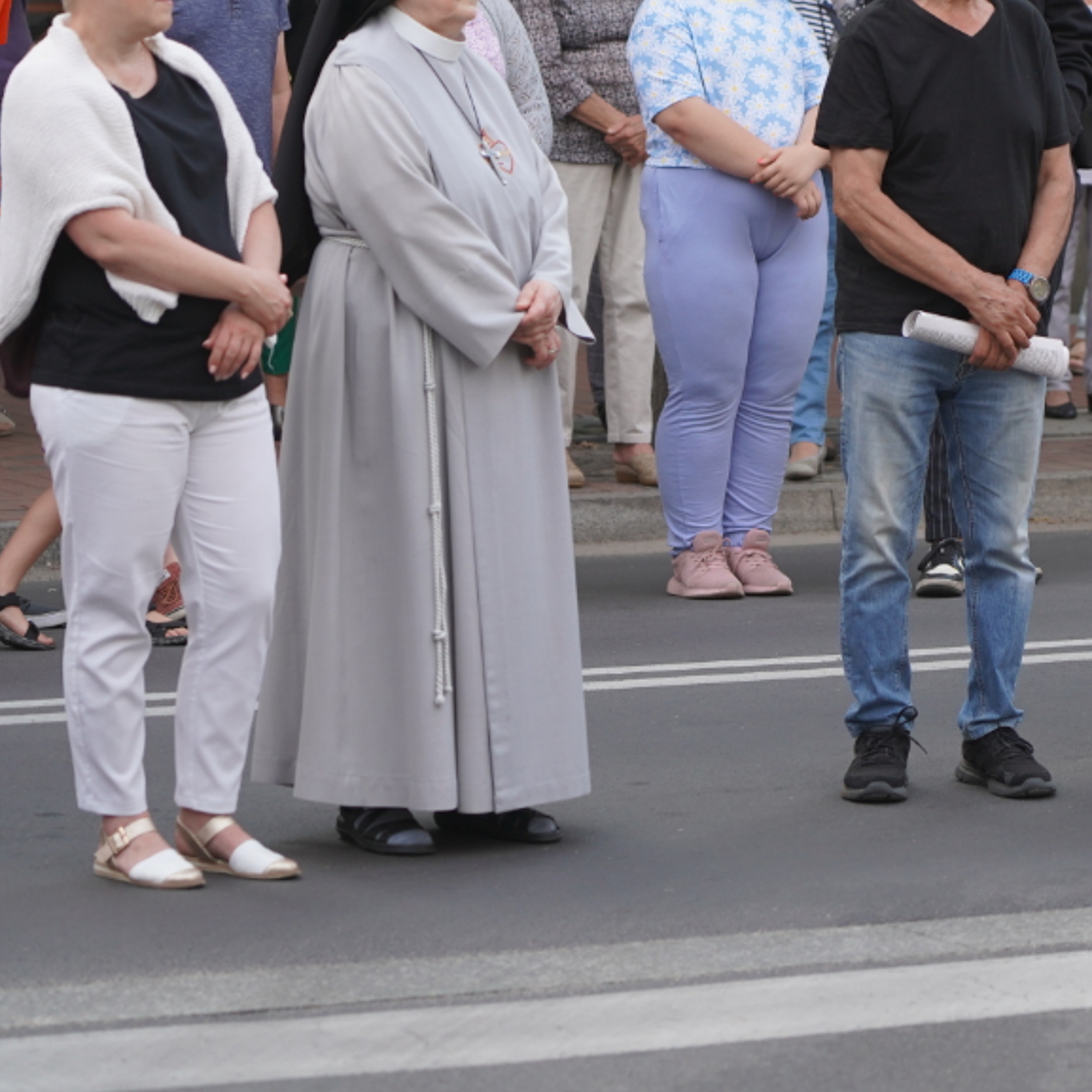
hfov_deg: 8.7
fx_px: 7174
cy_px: 309
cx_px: 850
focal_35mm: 201
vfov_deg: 8.7
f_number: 4
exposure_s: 1/160
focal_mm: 105
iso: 320
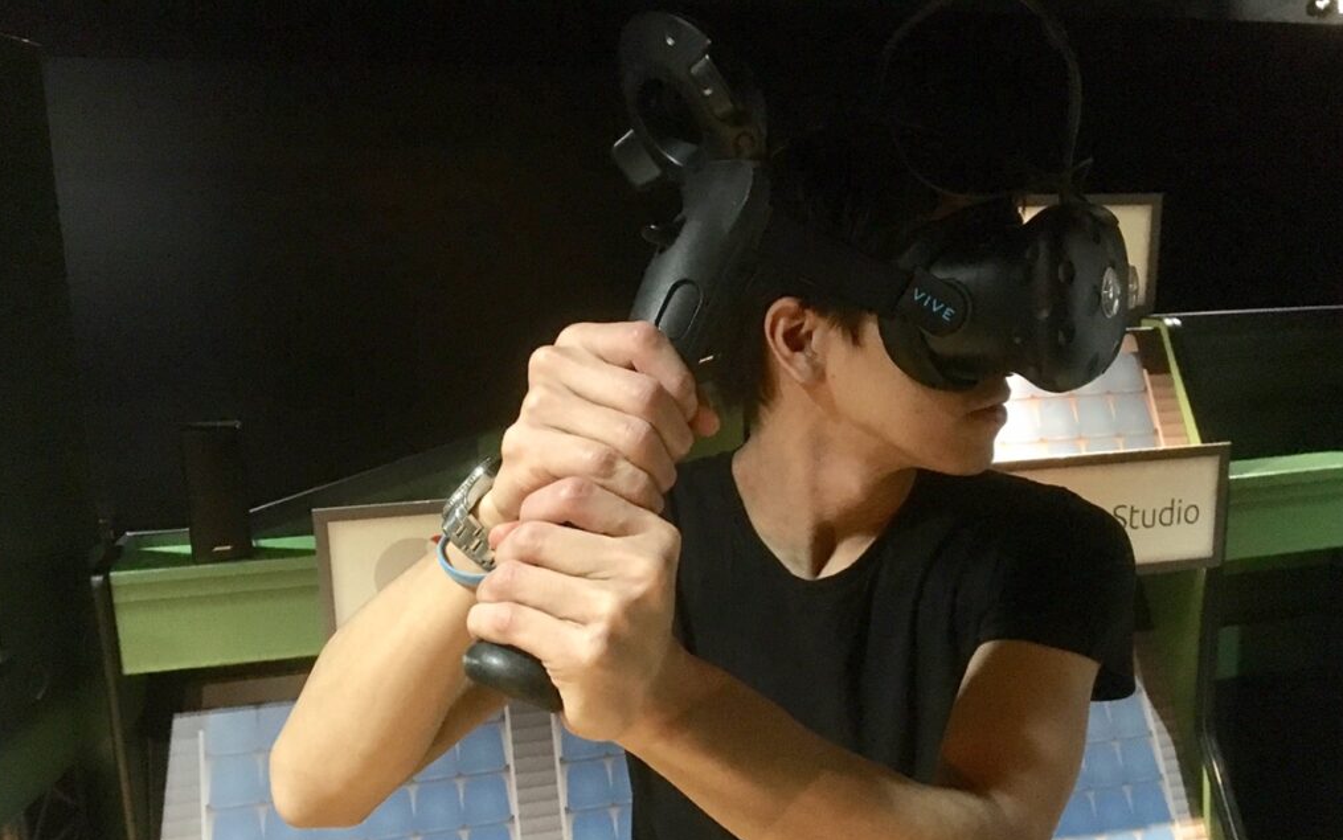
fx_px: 1135
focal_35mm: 31
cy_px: 507
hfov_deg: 61.2
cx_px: 667
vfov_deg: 40.4
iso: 320
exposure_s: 1/15
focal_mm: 4.15
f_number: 2.2
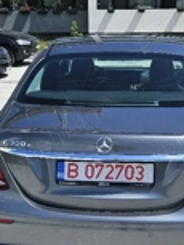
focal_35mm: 60
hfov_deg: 24.4
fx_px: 425
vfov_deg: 32.0
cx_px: 94
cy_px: 155
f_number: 1.8
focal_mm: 5.4
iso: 25
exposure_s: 1/3333
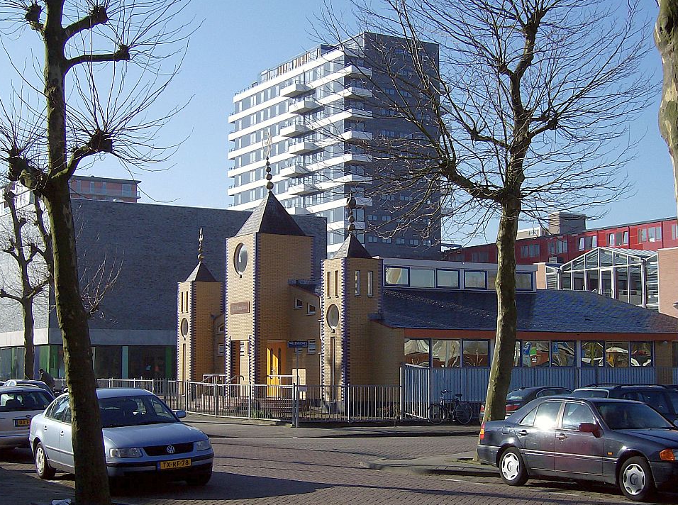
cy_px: 258
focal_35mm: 60
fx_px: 1172
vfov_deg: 24.3
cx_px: 344
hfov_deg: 32.3
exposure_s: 1/532
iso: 100
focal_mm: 9.3
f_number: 5.6
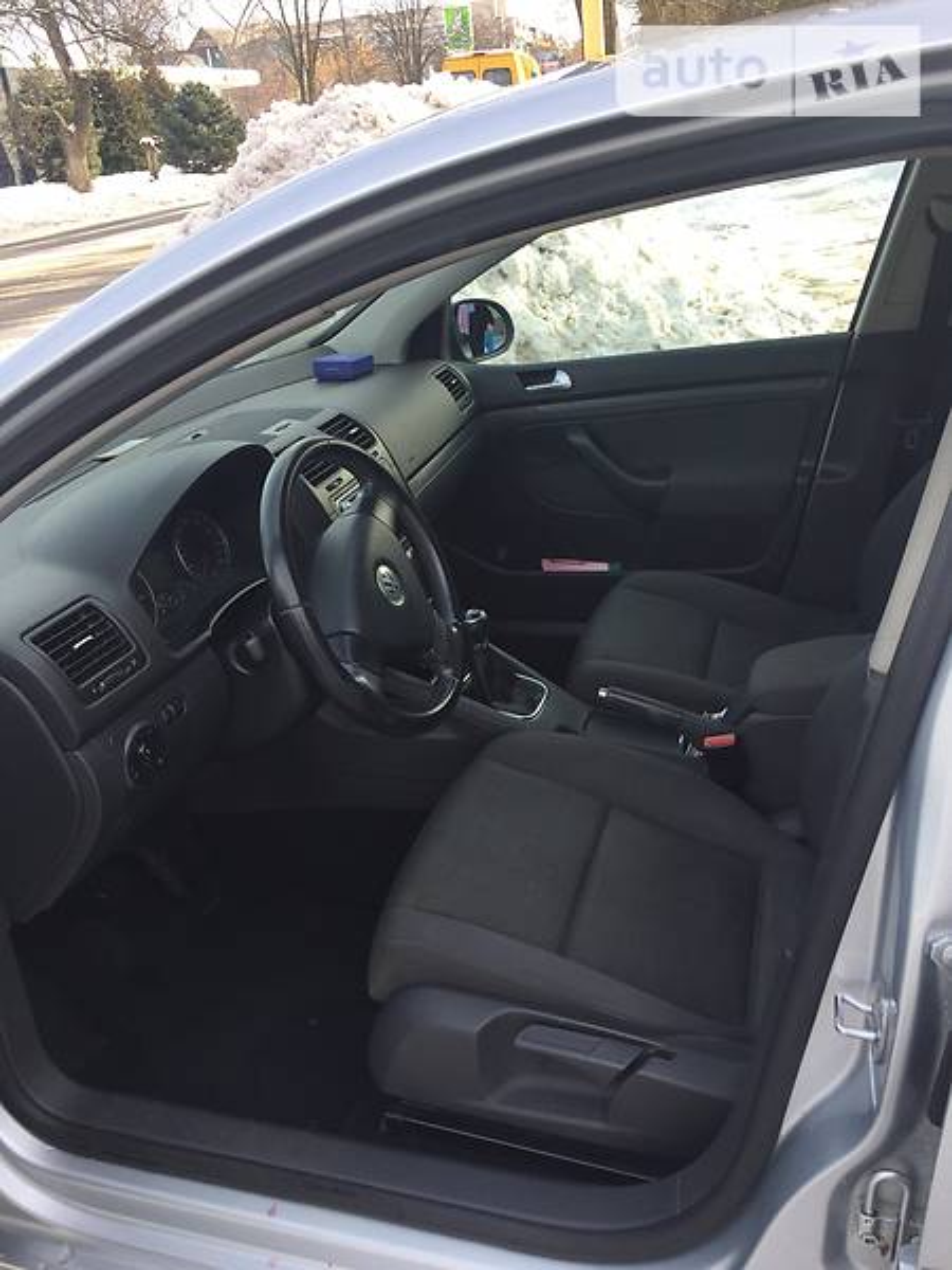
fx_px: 1063
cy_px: 635
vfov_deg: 61.7
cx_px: 476
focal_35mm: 29
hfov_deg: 48.2
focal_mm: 4.2
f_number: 2.2
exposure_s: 1/332
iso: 32
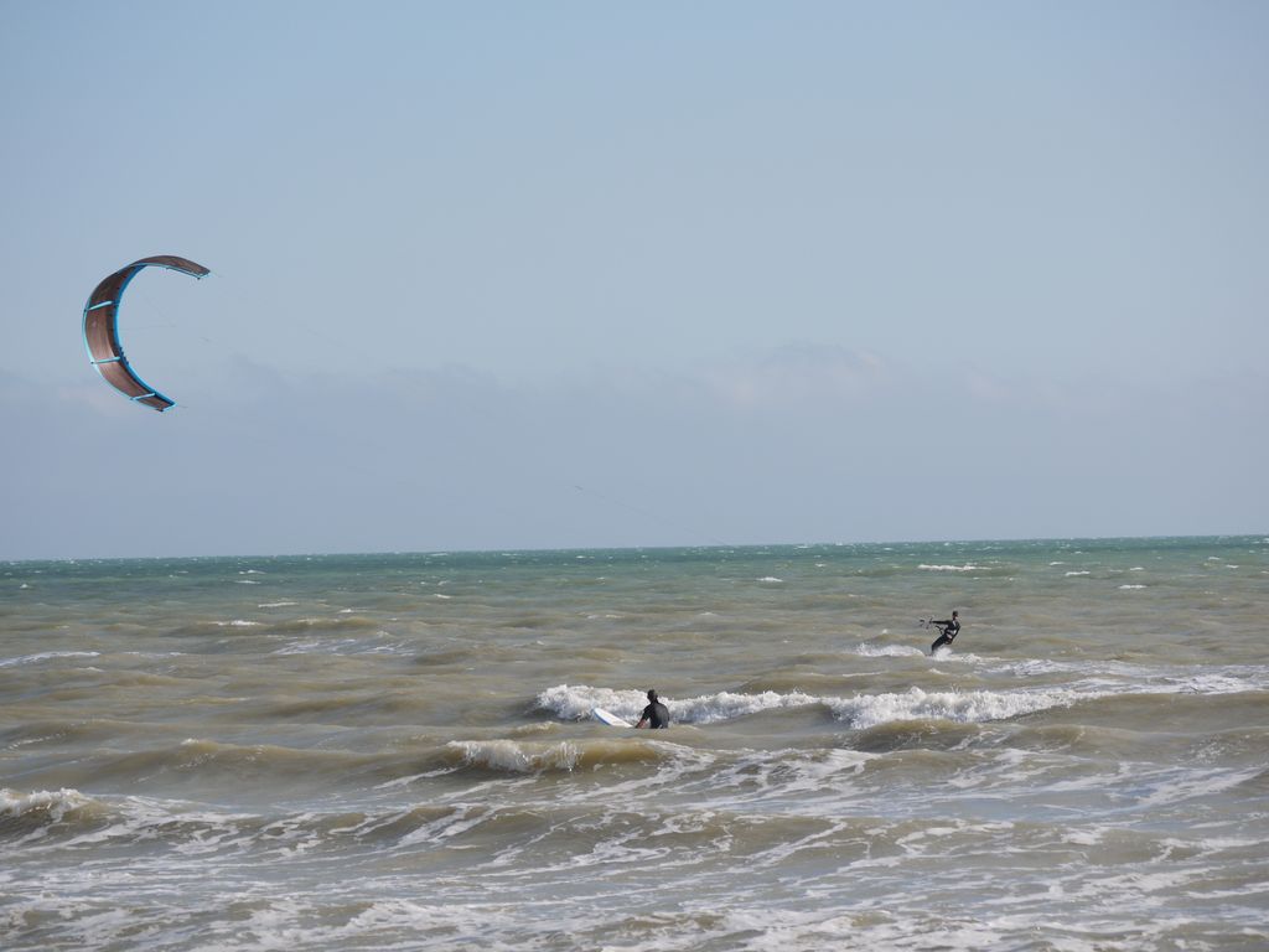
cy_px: 476
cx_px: 634
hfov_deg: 11.8
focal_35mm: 168
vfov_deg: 8.8
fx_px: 6159
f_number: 7.1
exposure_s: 1/640
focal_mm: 84
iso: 100
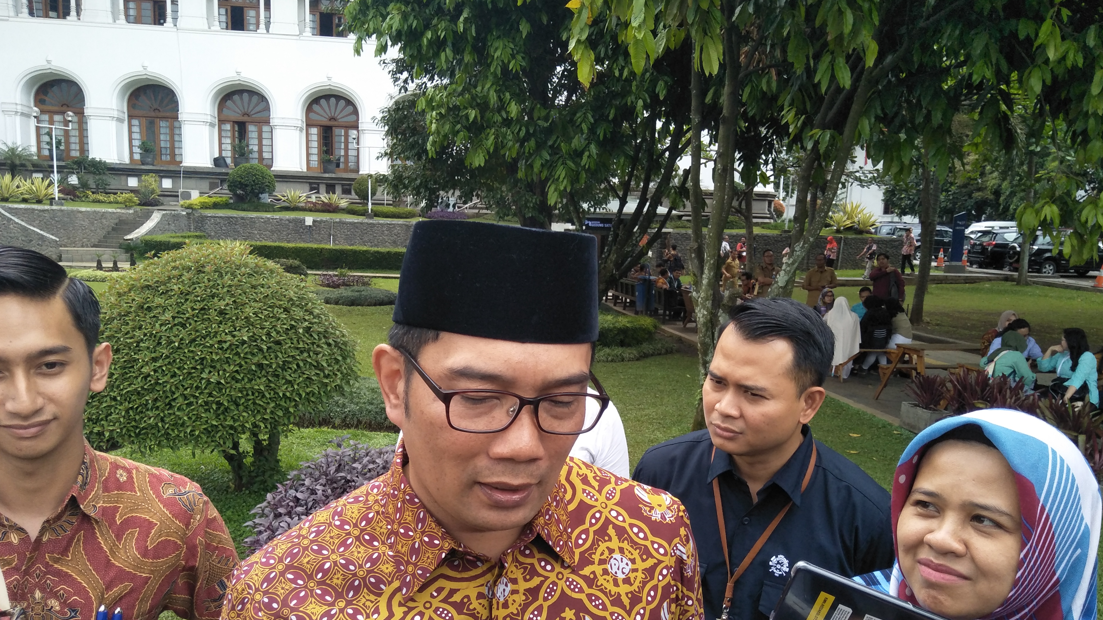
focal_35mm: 24
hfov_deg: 76.3
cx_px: 560
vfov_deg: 47.3
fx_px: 702
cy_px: 385
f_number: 2.2
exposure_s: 1/300
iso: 48
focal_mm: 3.46
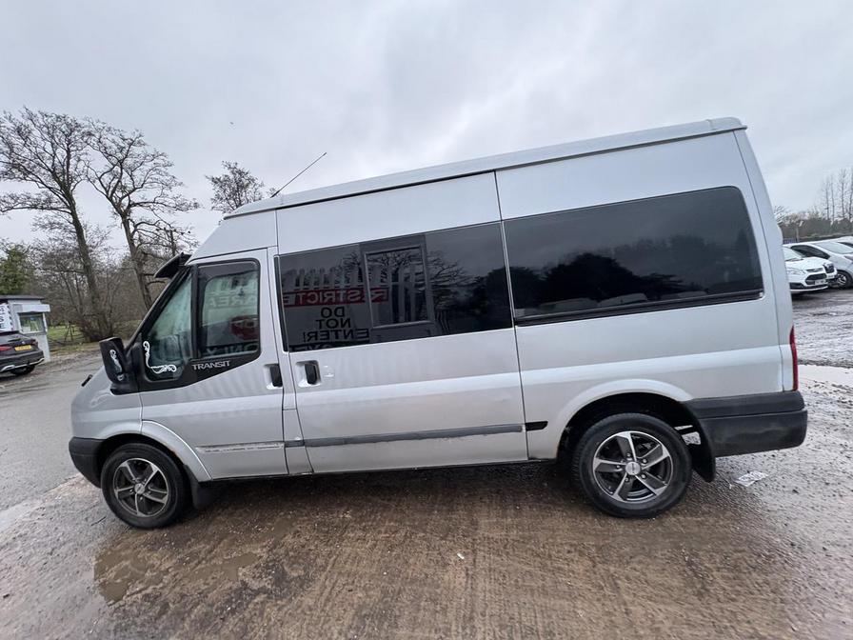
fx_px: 345
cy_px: 320
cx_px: 426
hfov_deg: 102.1
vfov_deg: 85.7
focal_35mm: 14
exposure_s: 1/99
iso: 200
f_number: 2.2
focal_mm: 2.22
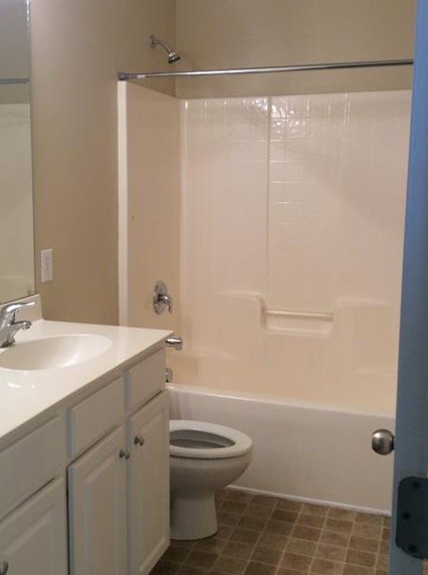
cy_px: 275
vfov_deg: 43.9
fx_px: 712
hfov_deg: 33.4
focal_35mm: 43
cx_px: 174
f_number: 2.4
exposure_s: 1/50
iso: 50
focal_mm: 3.3
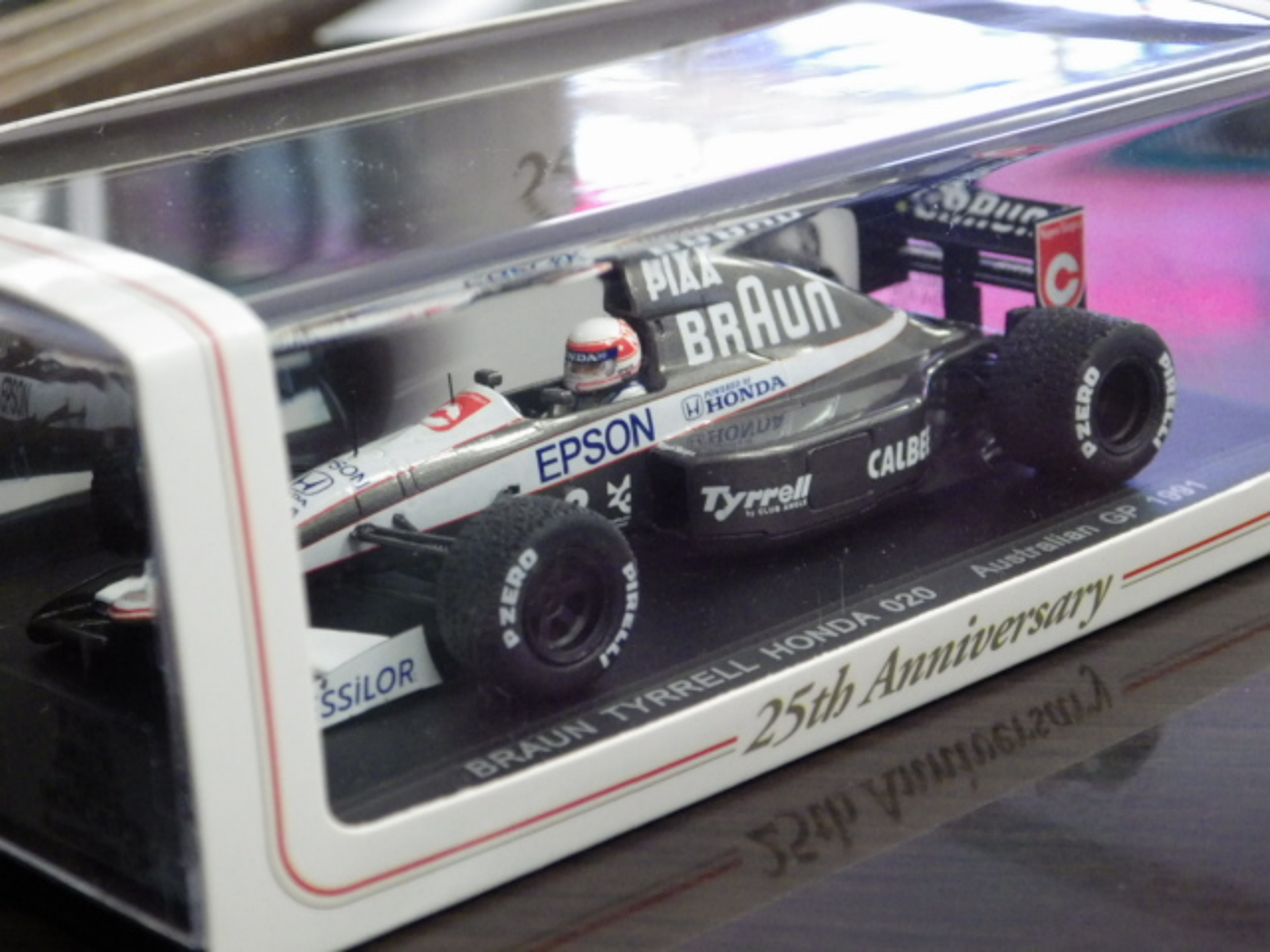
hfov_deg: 22.5
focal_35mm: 87
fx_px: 3192
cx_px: 635
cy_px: 476
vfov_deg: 17.0
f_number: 4.4
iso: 800
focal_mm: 15.6
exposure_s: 1/40
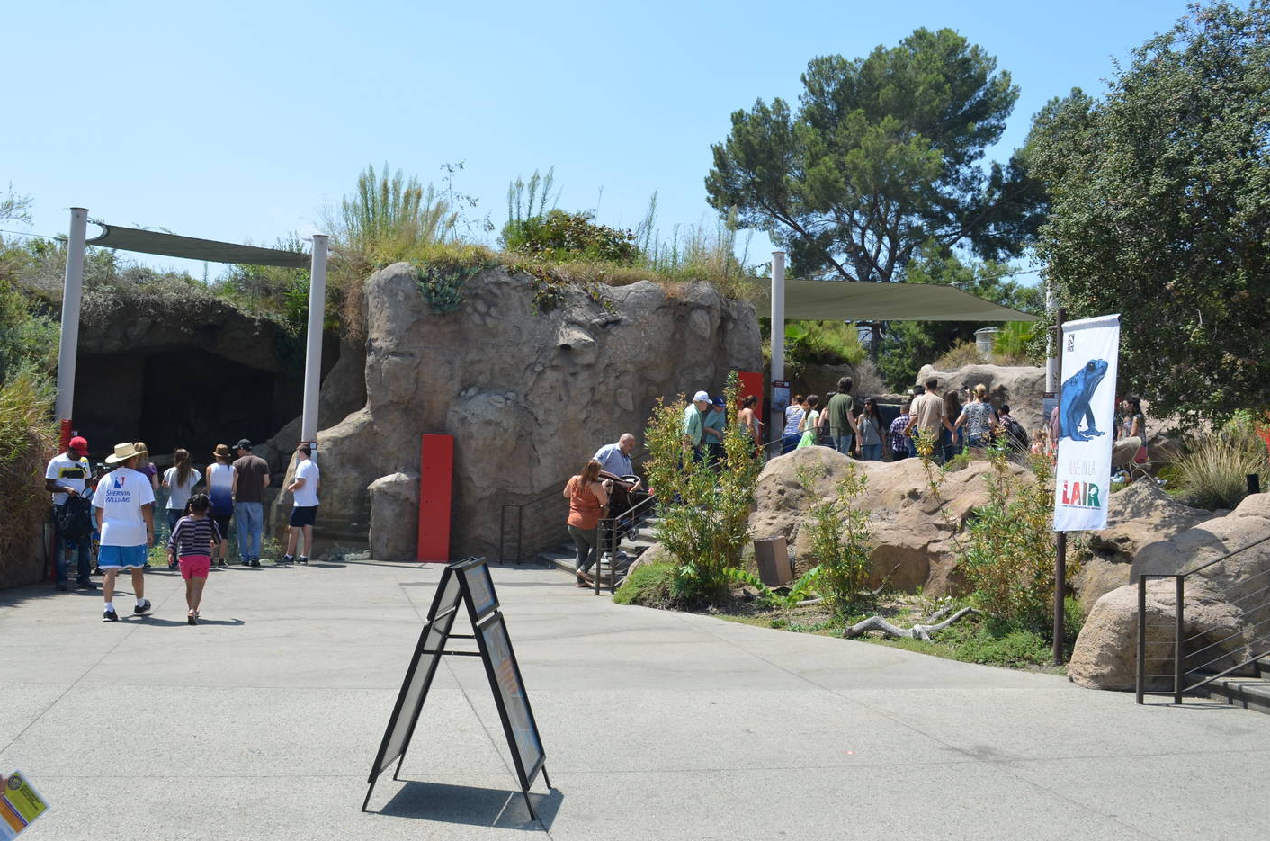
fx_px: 1197
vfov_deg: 38.7
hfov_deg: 55.9
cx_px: 598
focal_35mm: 34
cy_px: 368
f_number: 8
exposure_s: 1/250
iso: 125
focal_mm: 20
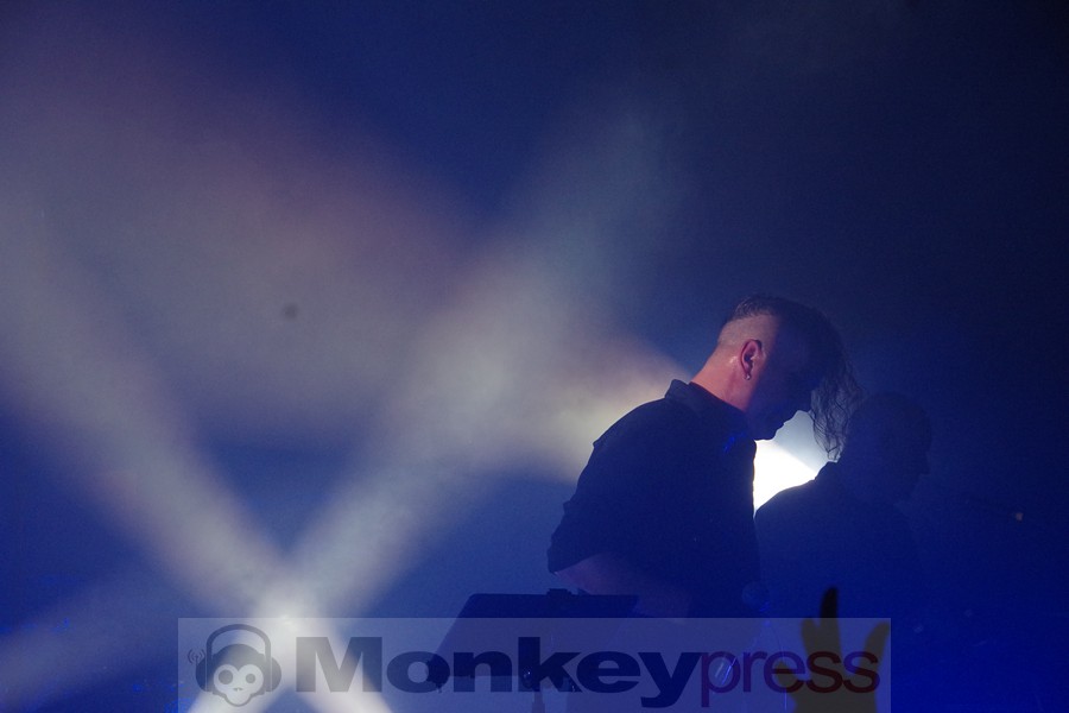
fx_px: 3029
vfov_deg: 13.4
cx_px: 534
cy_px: 356
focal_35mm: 102
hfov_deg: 20.0
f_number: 7.1
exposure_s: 1/500
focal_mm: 68
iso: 1600
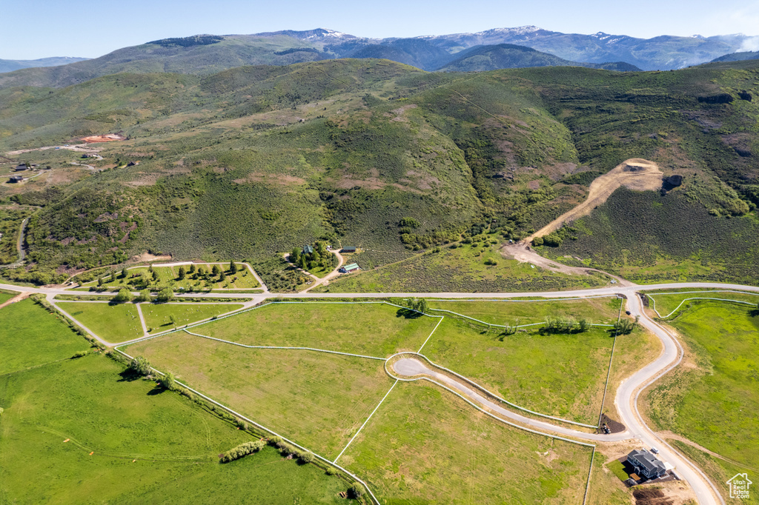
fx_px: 464
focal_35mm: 22
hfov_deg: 78.6
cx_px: 380
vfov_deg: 57.2
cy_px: 252
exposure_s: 1/2000
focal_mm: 8.38
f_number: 2.8
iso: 100
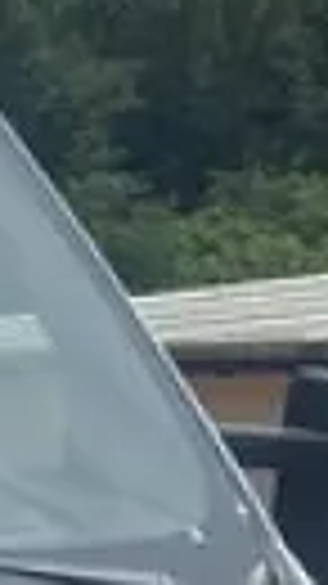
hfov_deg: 4.1
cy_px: 891
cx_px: -1006
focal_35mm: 279
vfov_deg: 7.6
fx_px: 4319
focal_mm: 5.7
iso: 50
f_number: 1.5
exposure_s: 1/4831
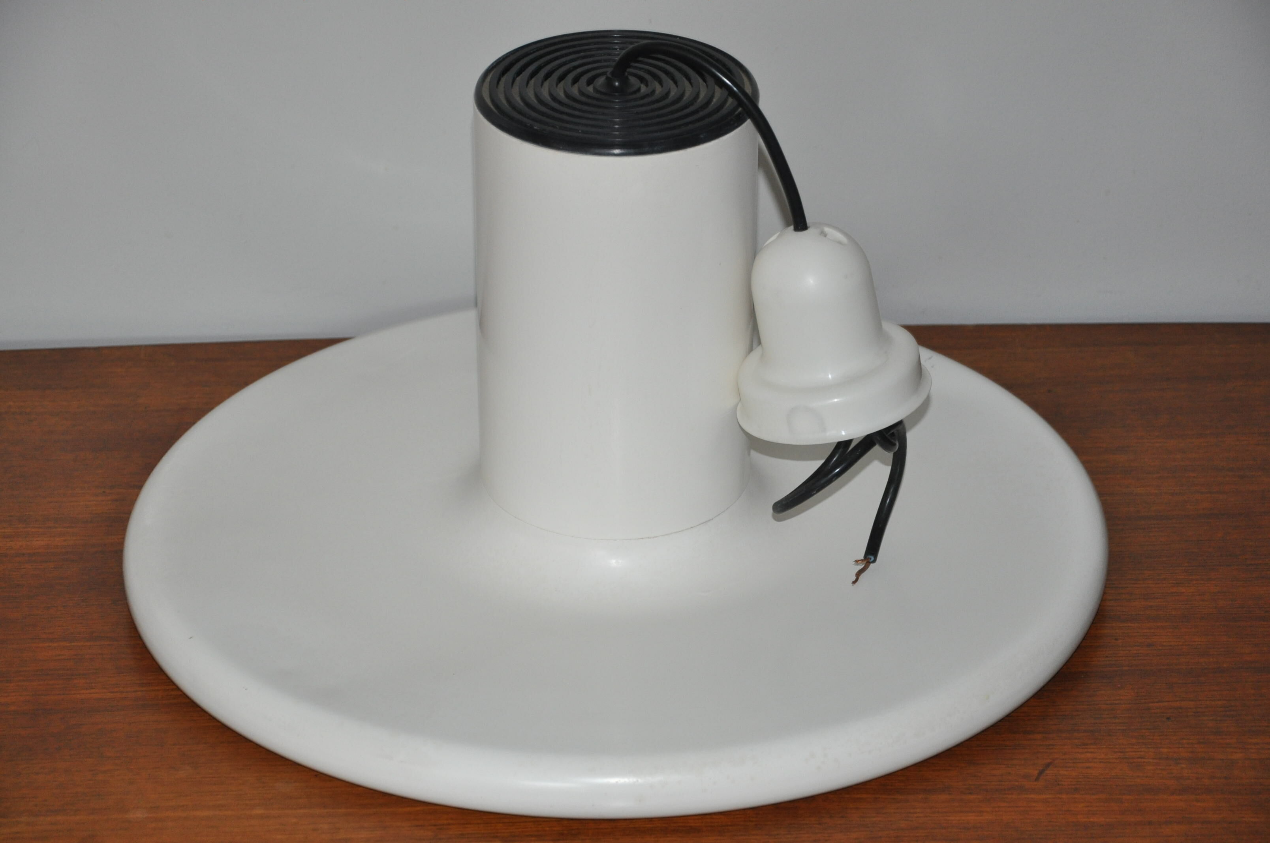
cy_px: 422
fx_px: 3700
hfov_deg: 19.5
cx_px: 635
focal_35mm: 105
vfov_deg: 13.0
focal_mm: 70
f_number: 5.3
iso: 800
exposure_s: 1/60
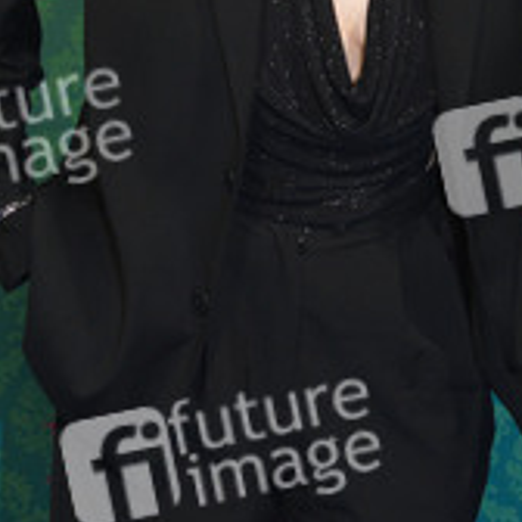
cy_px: -12
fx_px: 1518
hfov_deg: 19.5
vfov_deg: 18.9
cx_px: 311
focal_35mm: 89
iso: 1600
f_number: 5.6
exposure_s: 1/250
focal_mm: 44
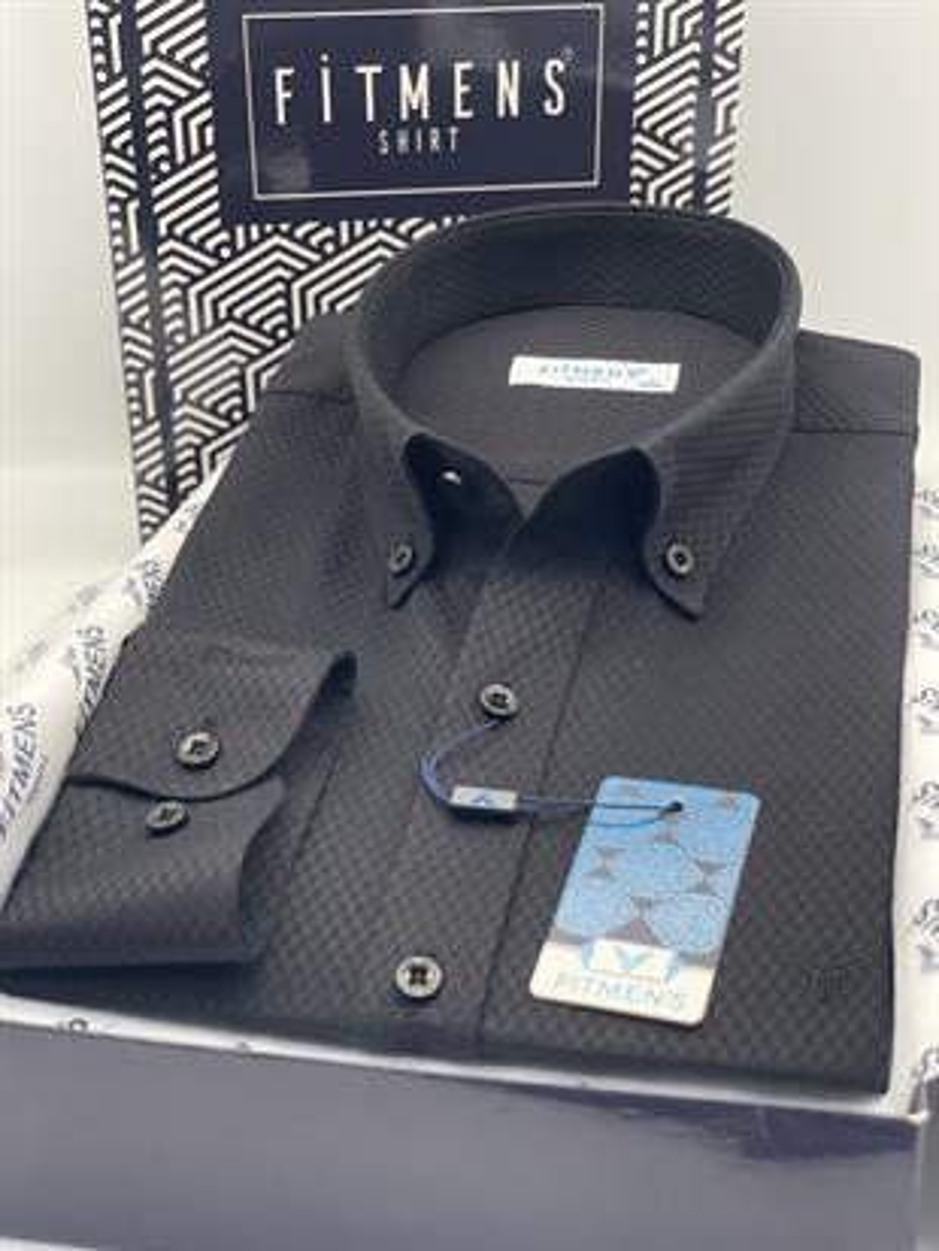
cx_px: 470
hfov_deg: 28.0
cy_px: 626
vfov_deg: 36.8
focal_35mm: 52
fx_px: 1880
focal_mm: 6
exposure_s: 1/122
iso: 40
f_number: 2
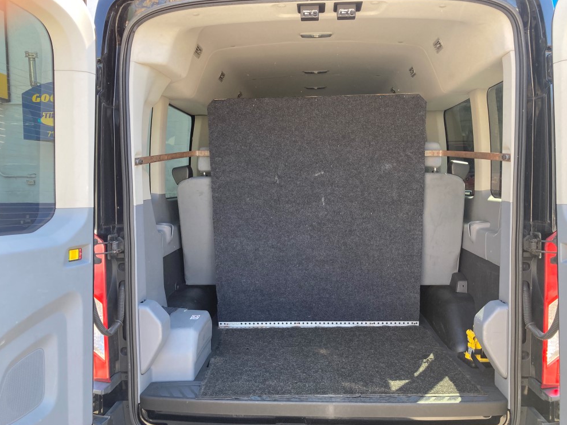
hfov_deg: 61.7
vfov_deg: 48.2
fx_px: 475
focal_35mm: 29
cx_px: 287
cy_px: 218
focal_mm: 3.99
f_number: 1.8
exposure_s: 1/121
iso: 40
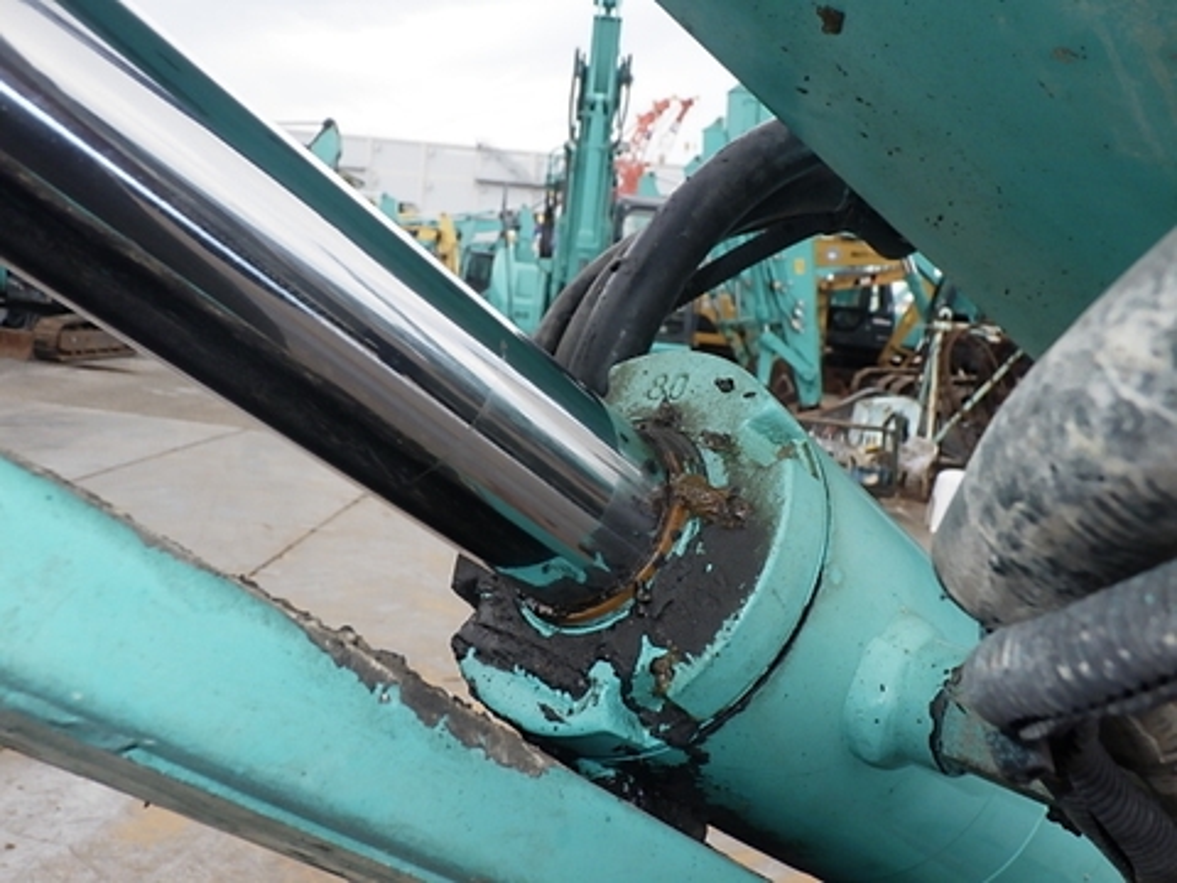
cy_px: 442
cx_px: 588
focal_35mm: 34
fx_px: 1156
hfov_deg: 54.0
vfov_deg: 41.8
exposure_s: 1/400
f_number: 4.6
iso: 250
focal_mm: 6.1
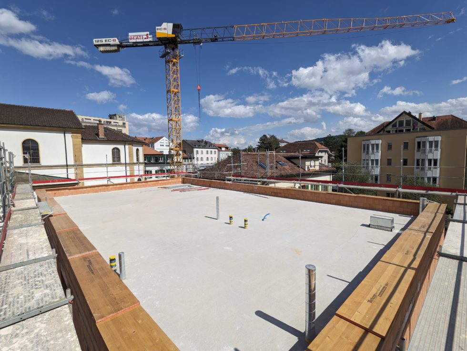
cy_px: 176
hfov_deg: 94.5
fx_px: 216
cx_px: 234
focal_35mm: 16
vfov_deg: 78.1
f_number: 2.2
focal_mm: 2.22
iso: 35
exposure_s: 1/2092
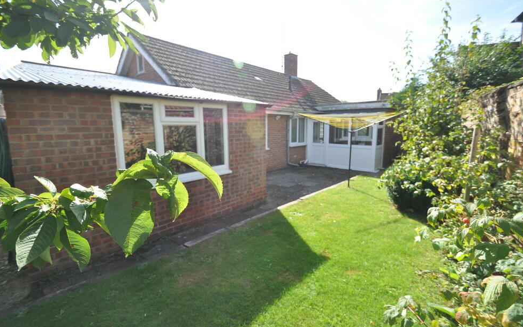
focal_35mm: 16
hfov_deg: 97.8
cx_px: 264
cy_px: 161
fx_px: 228
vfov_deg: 71.3
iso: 400
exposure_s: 1/800
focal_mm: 10
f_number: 4
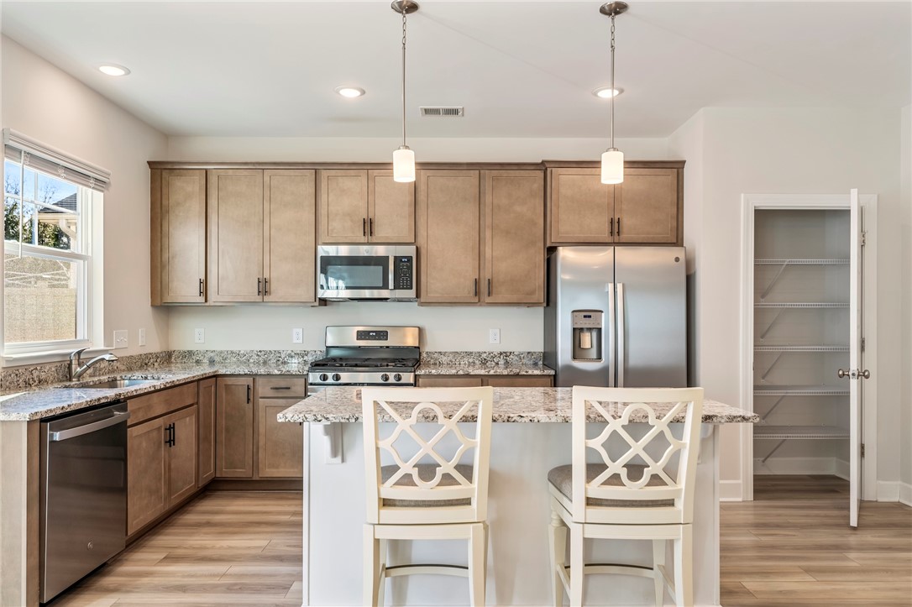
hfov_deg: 73.8
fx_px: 608
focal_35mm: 24
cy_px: 304
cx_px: 456
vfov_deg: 53.1
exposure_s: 1/8
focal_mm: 24
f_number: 6.3
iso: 400
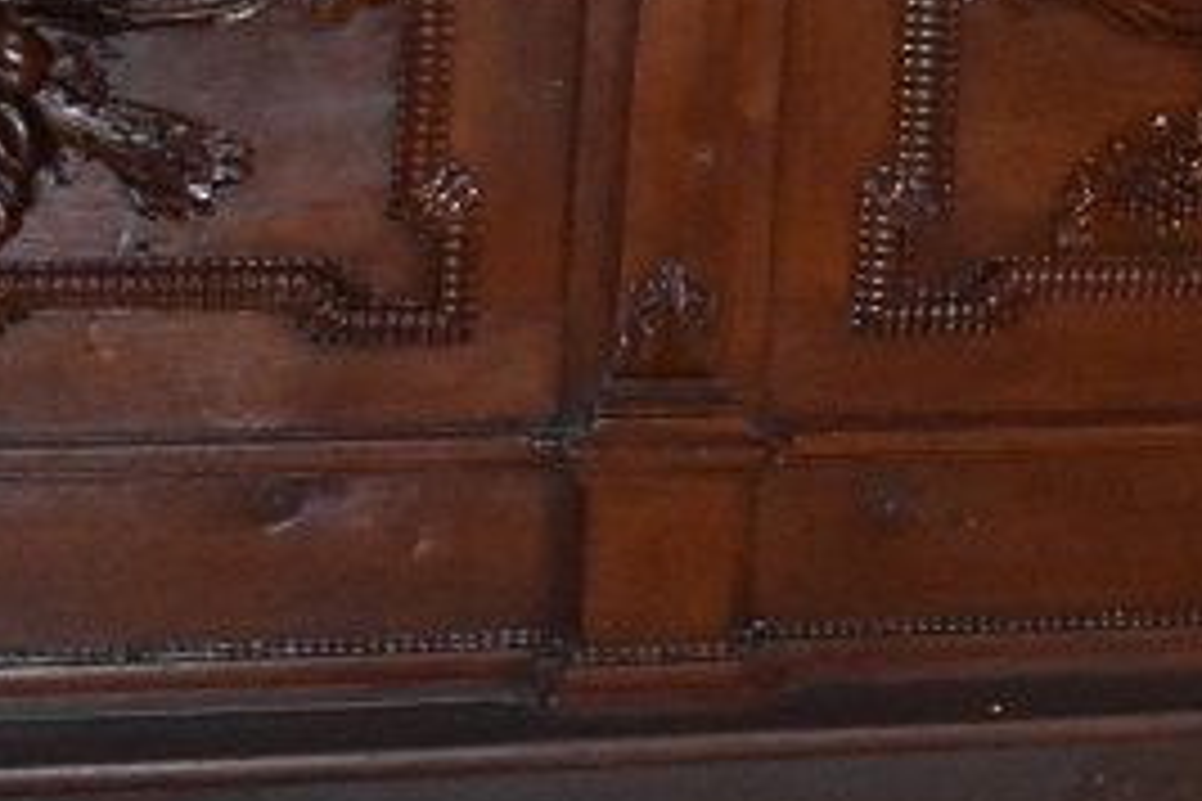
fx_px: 5375
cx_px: 2255
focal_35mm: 161
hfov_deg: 11.7
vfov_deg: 8.2
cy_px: -657
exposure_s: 1/60
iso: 6400
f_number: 4.2
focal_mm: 28
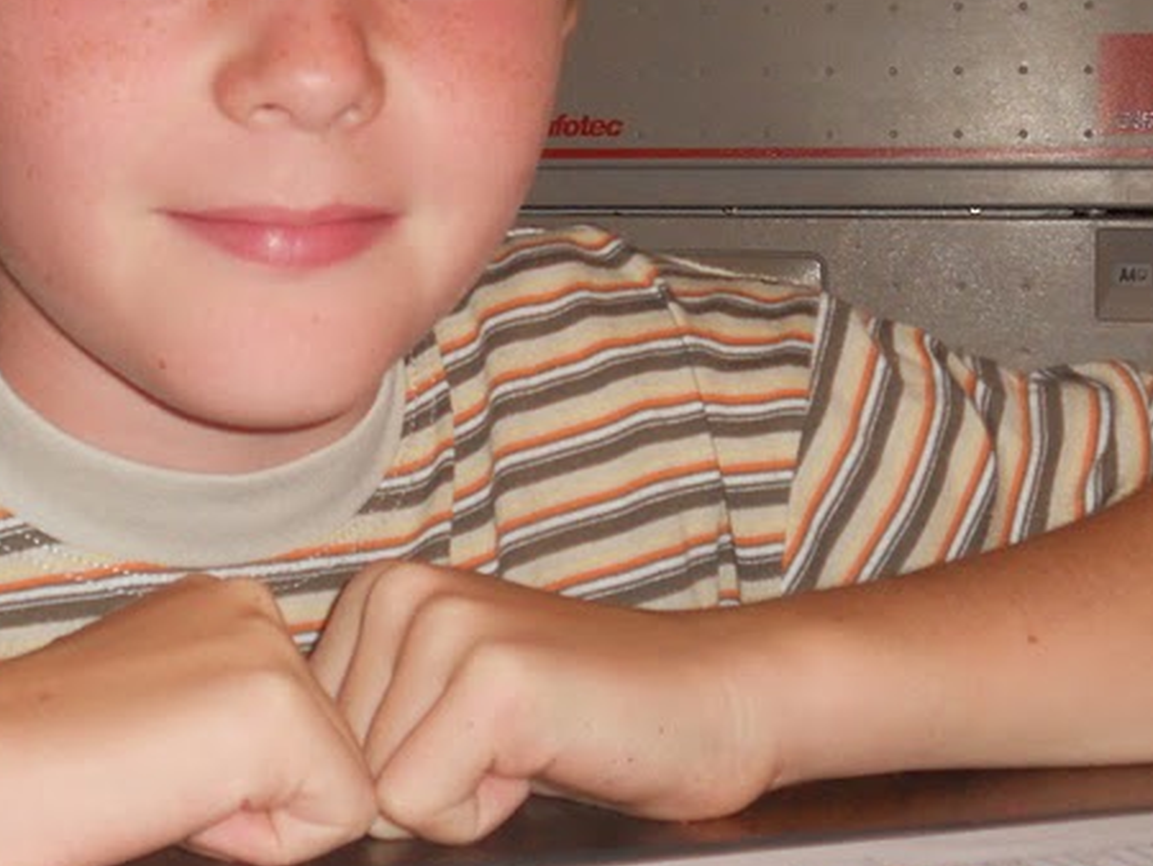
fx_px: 3199
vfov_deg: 15.3
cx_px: 372
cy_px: 195
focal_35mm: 96
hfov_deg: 20.4
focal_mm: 9.8
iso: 200
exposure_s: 1/30
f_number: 4.8
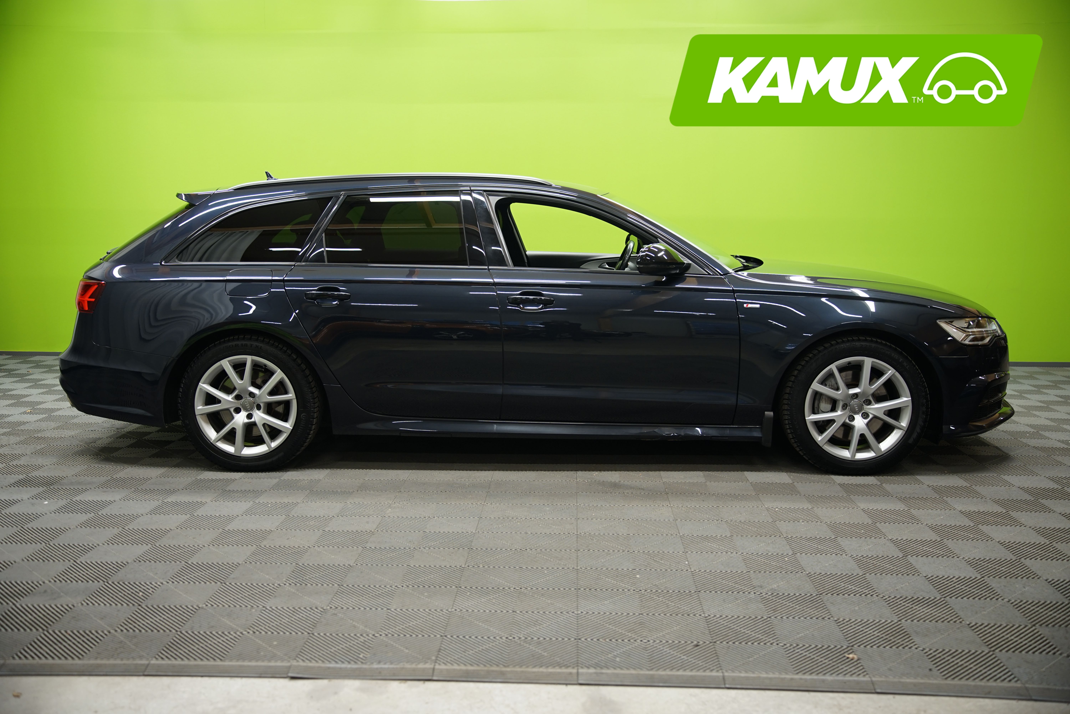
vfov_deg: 37.9
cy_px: 357
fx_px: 1040
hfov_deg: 54.4
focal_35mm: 35
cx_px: 535
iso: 400
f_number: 2.8
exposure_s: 1/30
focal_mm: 35
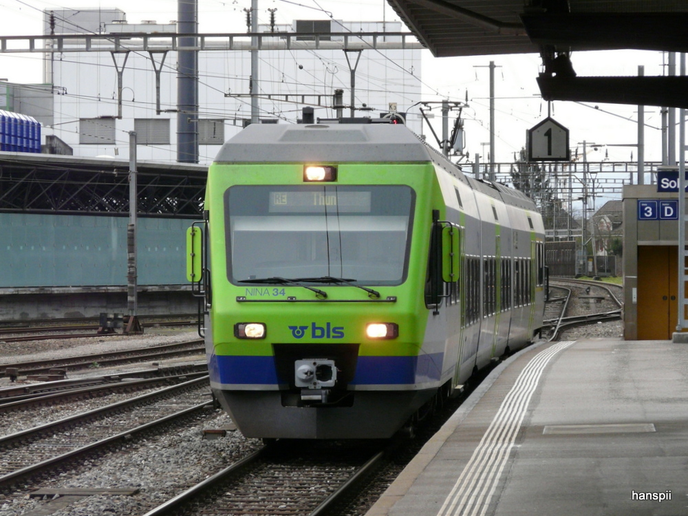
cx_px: 344
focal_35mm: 179
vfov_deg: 8.3
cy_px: 258
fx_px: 3558
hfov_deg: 11.0
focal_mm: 29.4
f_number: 3.6
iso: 320
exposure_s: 1/250
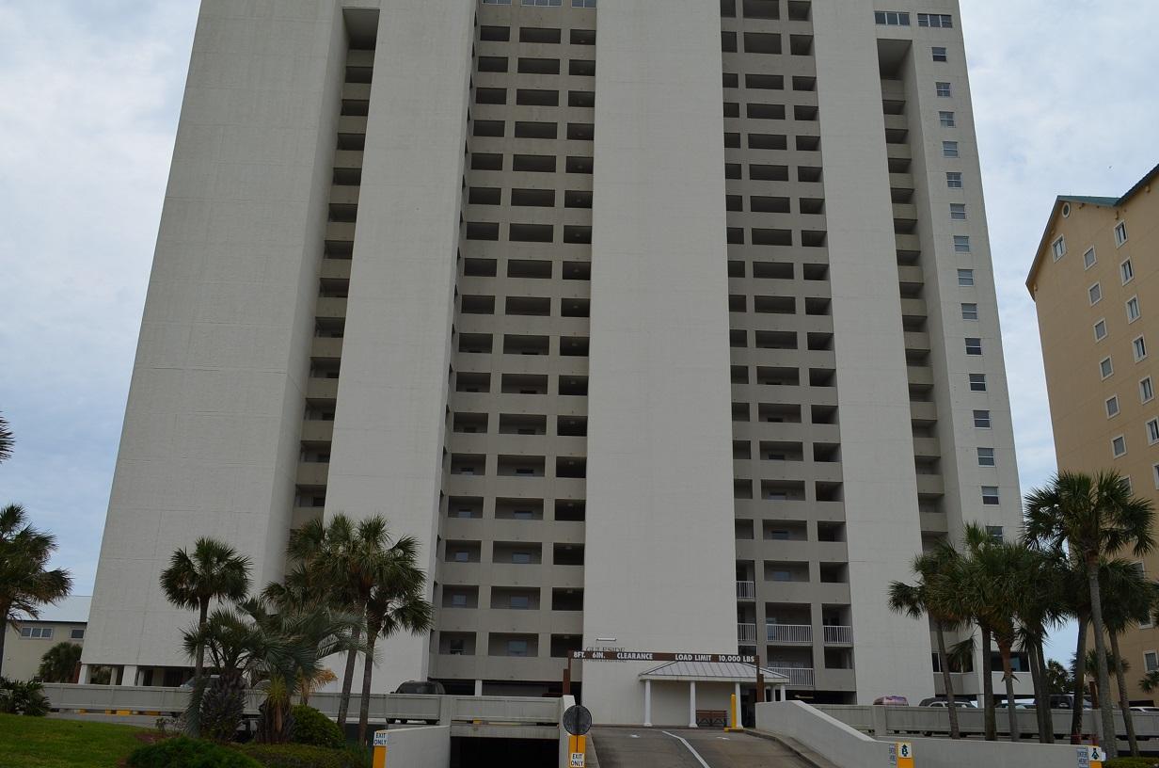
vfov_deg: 43.4
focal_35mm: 30
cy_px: 384
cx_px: 580
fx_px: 964
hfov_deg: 62.0
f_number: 9
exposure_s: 1/320
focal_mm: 20
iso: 100
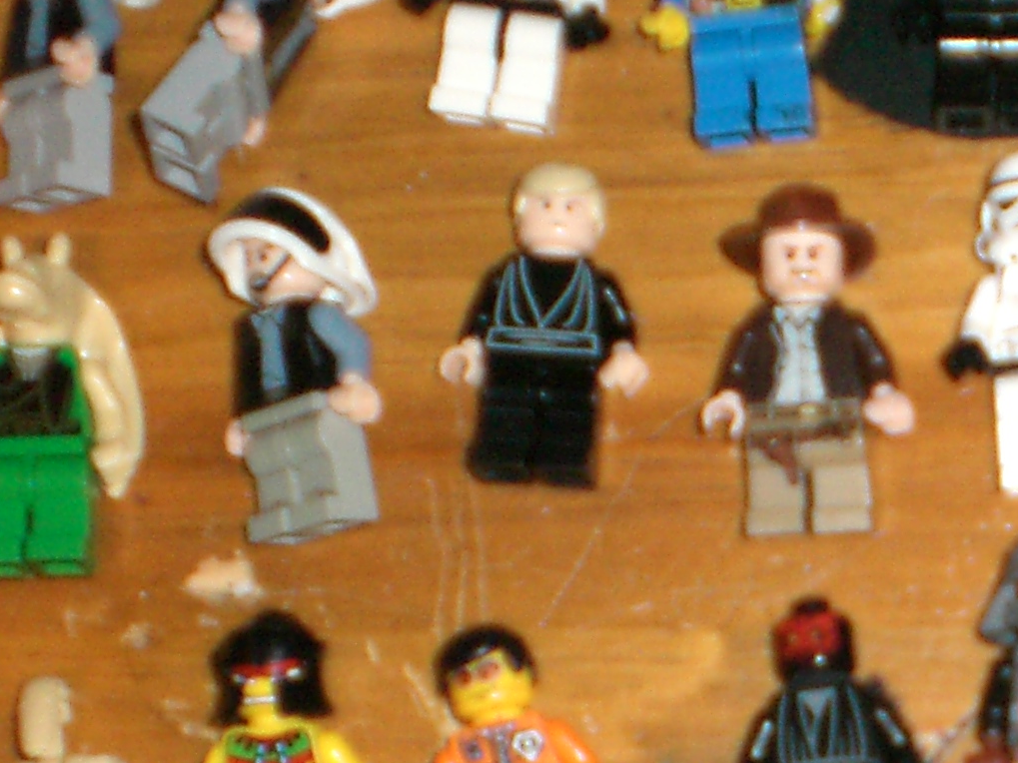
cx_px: 1205
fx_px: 3088
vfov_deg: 13.8
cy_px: 809
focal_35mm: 105
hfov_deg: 17.9
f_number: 3.1
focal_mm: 6.3
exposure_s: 1/60
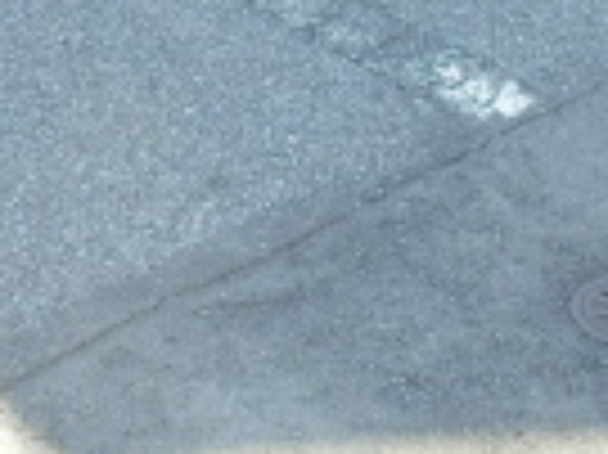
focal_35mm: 114
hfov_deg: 17.2
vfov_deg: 12.6
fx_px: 2001
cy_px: -126
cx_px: 428
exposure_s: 1/100
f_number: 3
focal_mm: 4.2
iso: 80
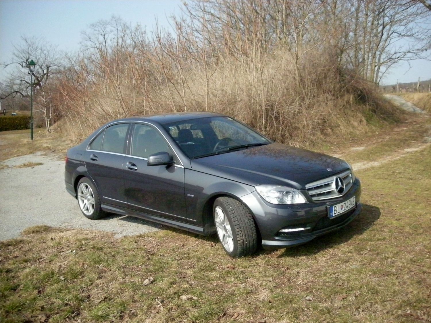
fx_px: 436
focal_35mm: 35
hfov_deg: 52.6
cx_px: 216
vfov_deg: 40.7
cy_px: 162
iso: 800
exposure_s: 1/1500
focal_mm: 5.7
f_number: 5.7
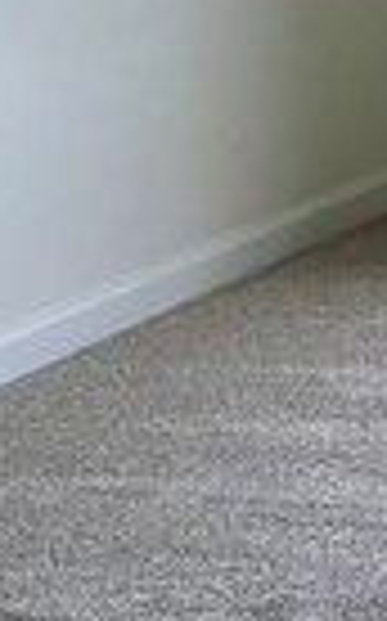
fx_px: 3467
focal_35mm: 205
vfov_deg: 9.8
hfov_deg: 5.2
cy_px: -459
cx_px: 1832
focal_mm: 5.96
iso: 50
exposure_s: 1/243
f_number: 1.6
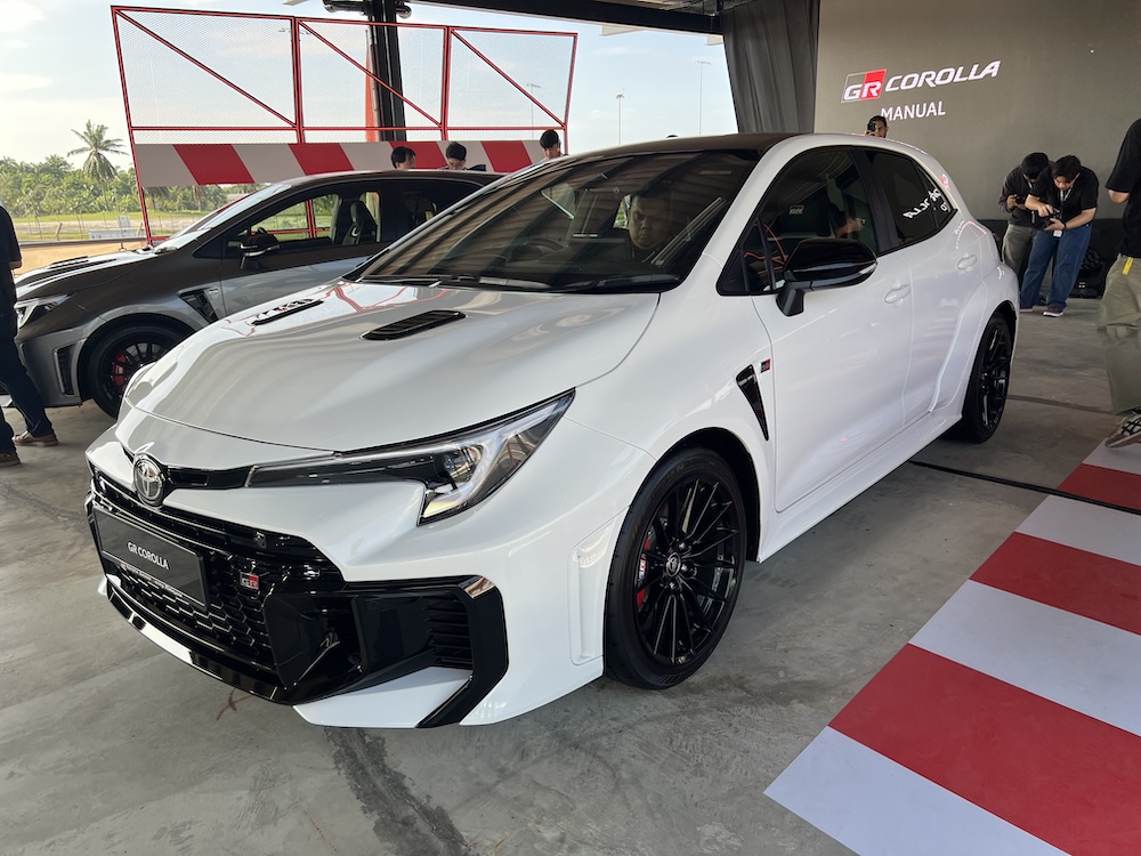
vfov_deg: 53.1
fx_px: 857
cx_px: 570
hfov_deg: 67.3
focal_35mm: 26
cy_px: 428
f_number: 1.5
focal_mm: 5.7
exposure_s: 1/628
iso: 50
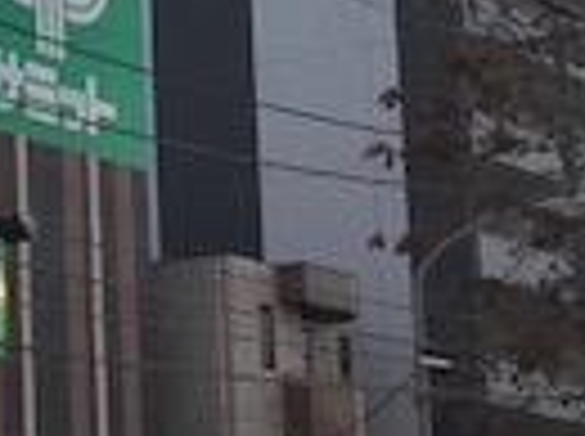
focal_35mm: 138
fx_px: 2328
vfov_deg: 10.7
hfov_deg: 13.1
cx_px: -418
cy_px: 207
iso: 20
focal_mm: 3.99
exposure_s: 1/3195
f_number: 1.8
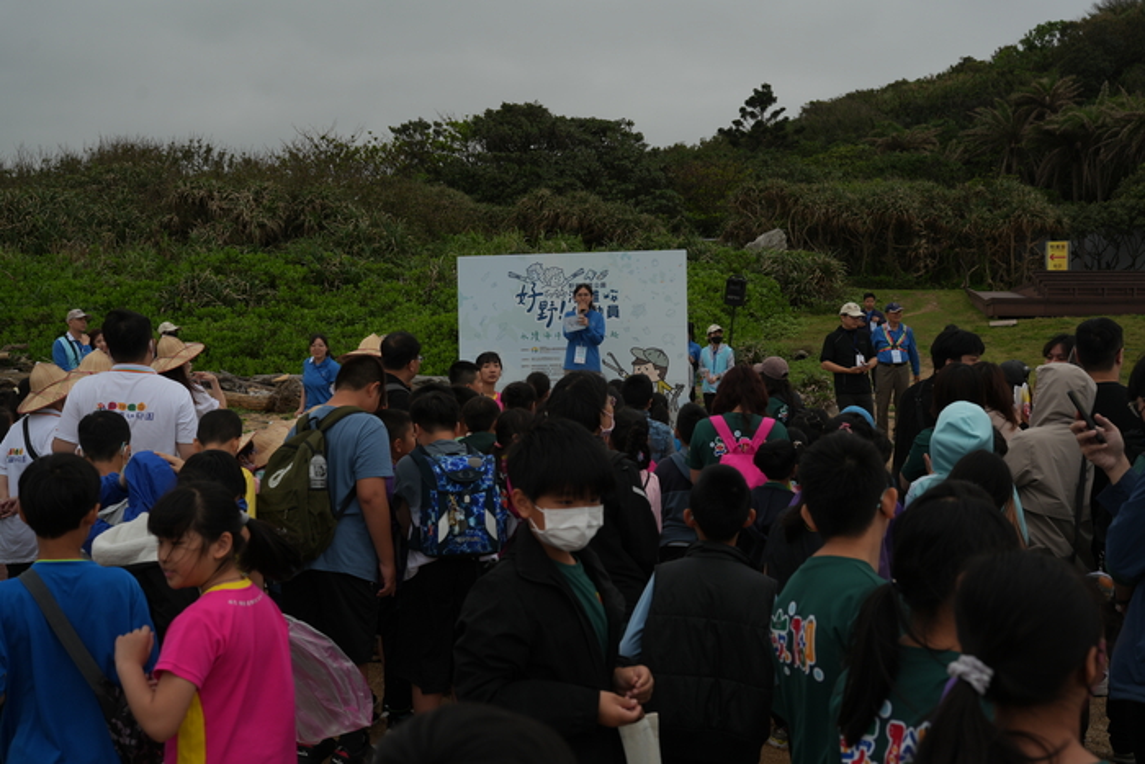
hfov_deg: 46.4
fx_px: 1336
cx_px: 572
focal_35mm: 42
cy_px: 382
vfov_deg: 31.9
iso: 125
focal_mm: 42
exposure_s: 1/200
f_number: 6.3
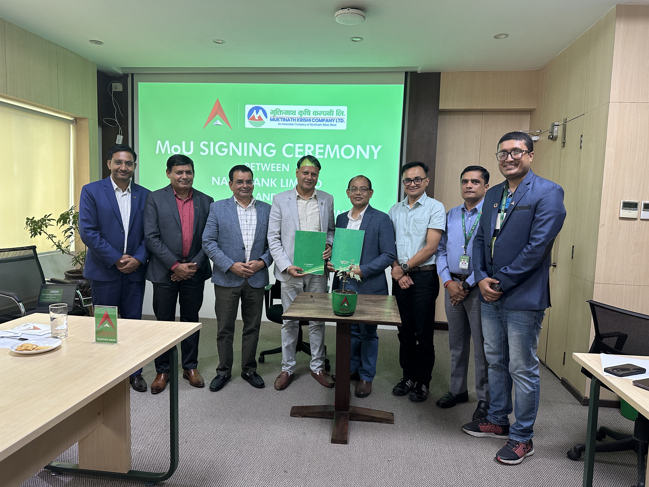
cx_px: 324
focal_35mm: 24
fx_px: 450
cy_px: 244
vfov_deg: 56.8
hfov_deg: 71.6
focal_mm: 6.86
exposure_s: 1/100
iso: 160
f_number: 1.78
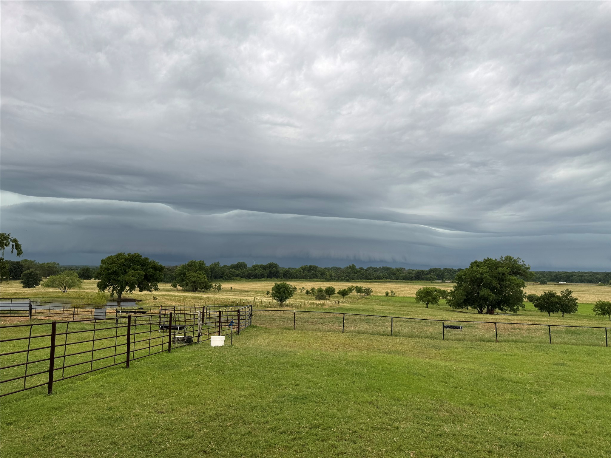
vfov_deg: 56.8
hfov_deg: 71.6
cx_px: 306
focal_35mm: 24
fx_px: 424
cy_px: 229
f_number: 1.78
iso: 80
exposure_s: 1/467
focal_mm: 6.76
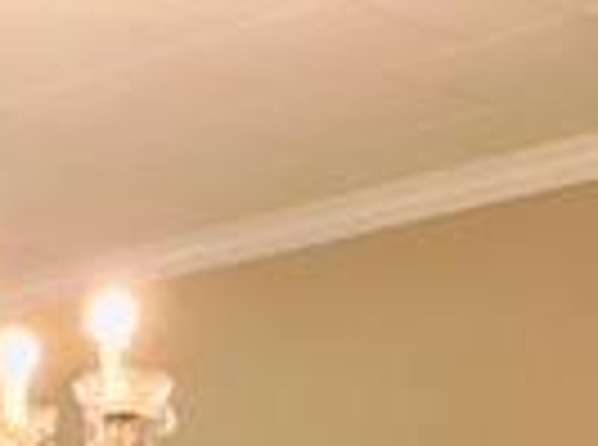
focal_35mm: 140
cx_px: -49
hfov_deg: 13.9
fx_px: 2412
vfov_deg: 9.4
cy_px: 1072
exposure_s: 1/30
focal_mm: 4.15
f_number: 2.2
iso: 32
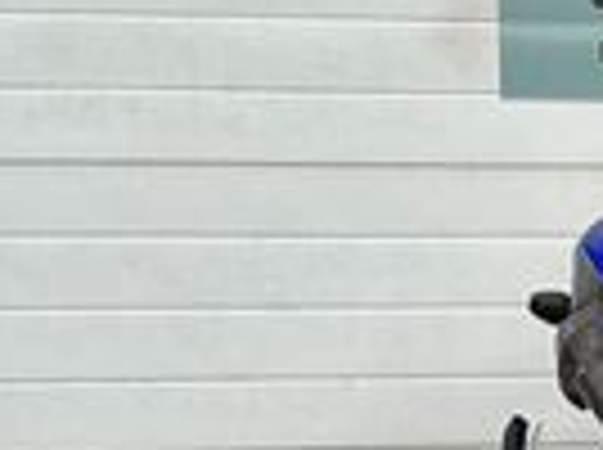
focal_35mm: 115
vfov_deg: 12.6
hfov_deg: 16.3
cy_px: 477
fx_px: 2000
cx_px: 770
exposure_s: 1/714
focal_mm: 6.86
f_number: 1.78
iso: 80
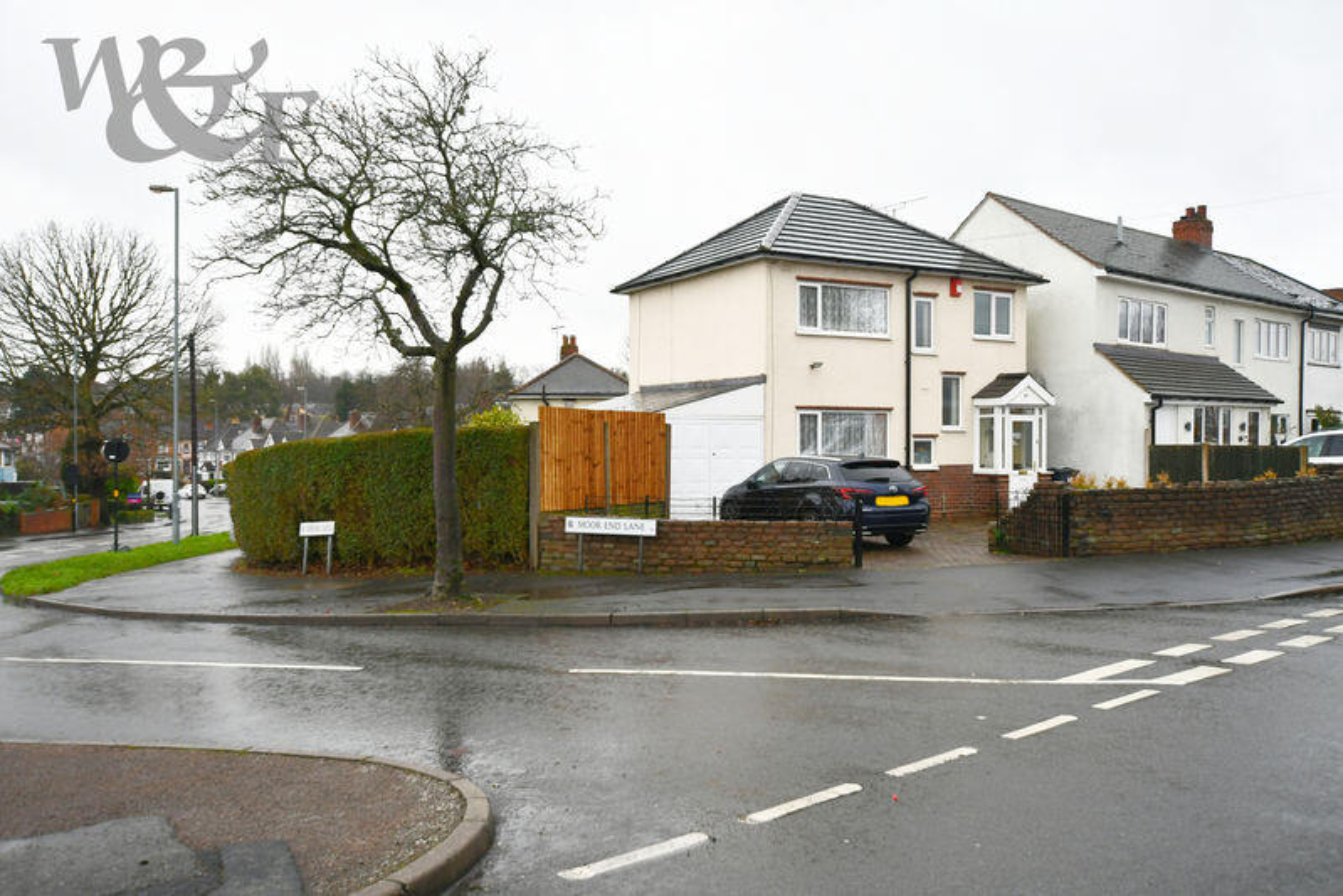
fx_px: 1119
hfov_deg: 61.9
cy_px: 448
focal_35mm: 30
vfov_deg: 43.6
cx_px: 672
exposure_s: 1/250
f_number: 4.5
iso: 400
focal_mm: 20
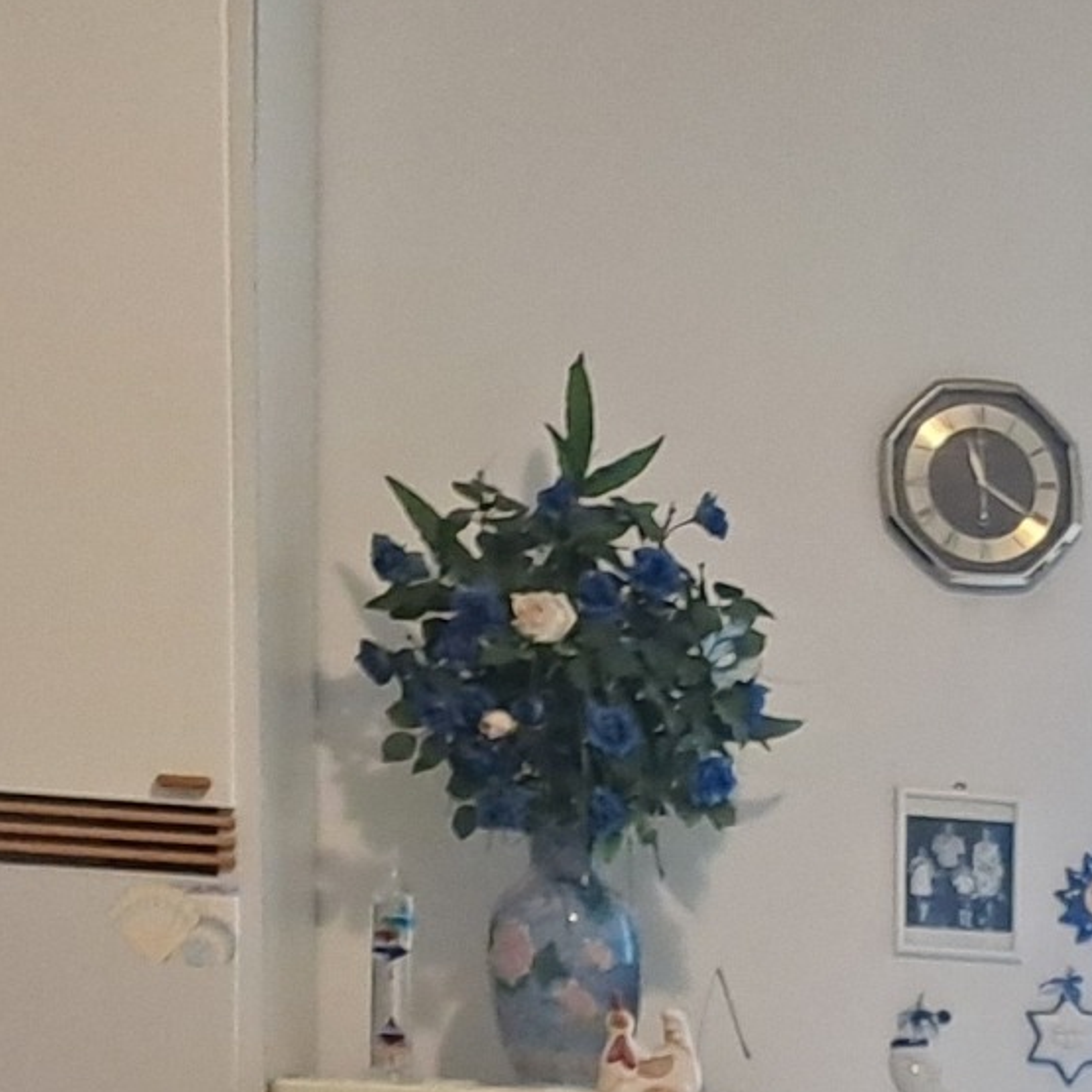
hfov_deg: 15.3
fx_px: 3640
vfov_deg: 15.9
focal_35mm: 102
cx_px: 1789
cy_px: 1550
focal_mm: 4.65
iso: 200
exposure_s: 1/50
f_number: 1.8
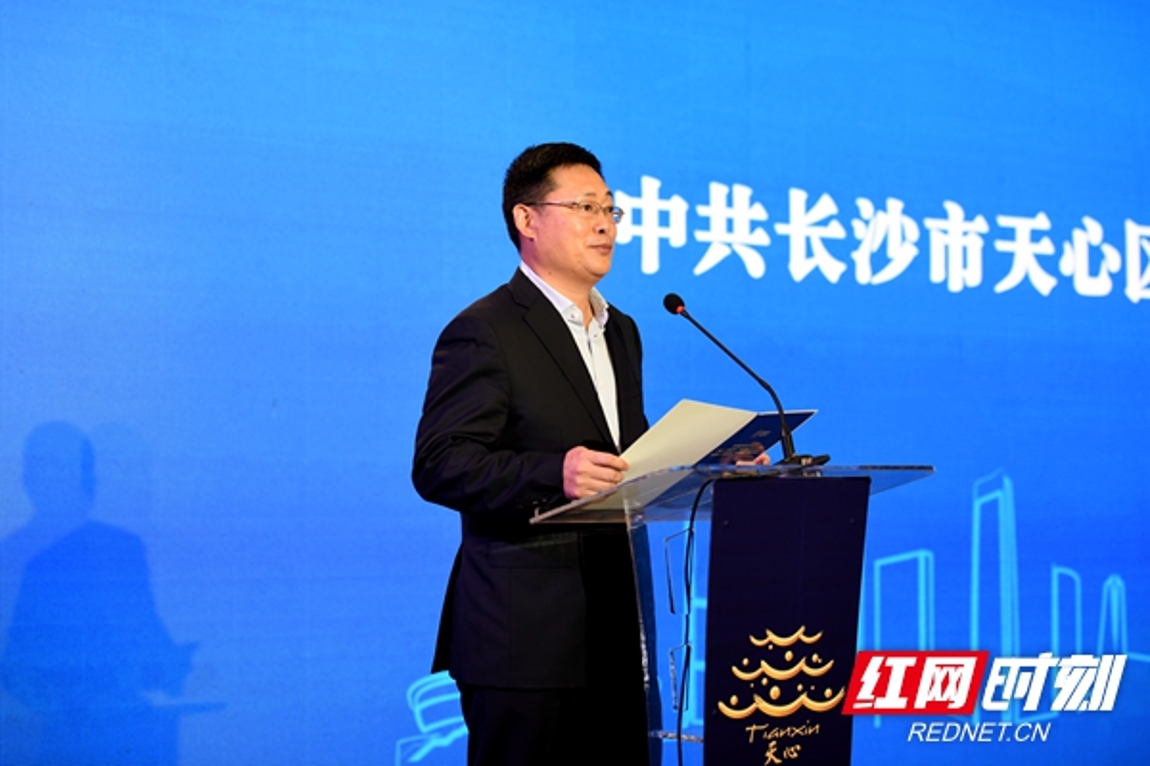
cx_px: 575
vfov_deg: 19.5
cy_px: 383
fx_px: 2236
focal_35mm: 70
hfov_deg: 28.8
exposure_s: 1/200
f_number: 2.8
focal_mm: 70
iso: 640
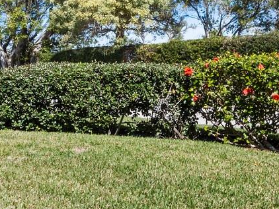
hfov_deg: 35.6
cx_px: 81
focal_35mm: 53
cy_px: 76
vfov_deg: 27.4
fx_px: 427
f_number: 14
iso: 320
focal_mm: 7
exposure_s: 1/160
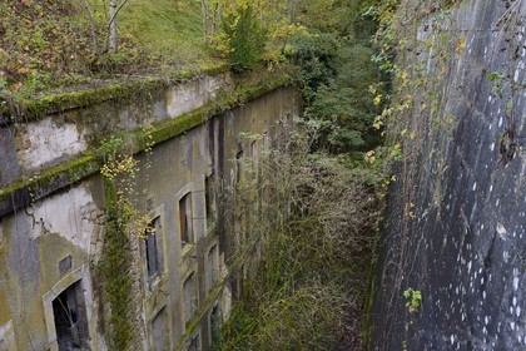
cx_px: 263
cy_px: 176
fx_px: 468
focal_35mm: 32
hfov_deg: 58.7
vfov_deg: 41.1
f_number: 10
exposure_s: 1/13
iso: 400
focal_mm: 32
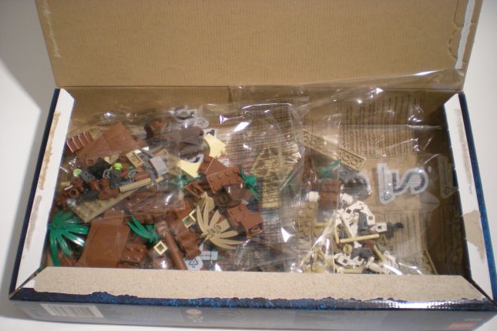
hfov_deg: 48.5
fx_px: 552
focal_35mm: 40
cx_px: 249
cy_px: 186
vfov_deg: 33.4
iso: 200
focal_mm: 6.3
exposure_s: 1/28.1
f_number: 3.1
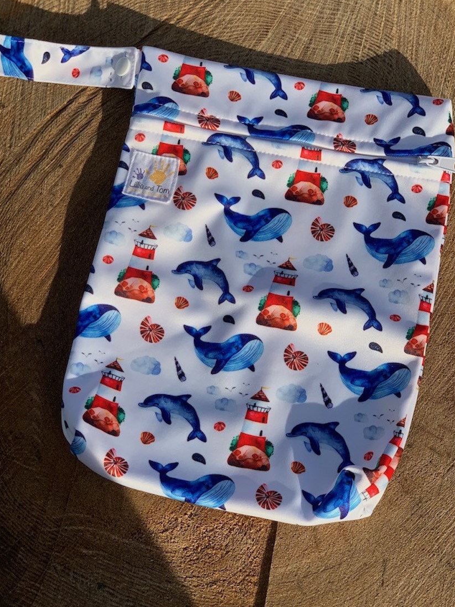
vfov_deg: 29.8
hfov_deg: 22.6
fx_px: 1140
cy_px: 285
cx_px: 230
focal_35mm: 65
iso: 16
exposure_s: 1/1546
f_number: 2.4
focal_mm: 6
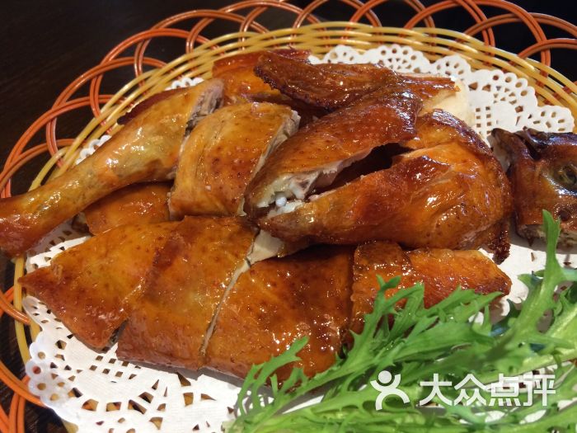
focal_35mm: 29
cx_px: 288
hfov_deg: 61.7
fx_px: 483
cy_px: 216
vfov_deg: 48.2
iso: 64
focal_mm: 4.15
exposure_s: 1/30
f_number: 2.2
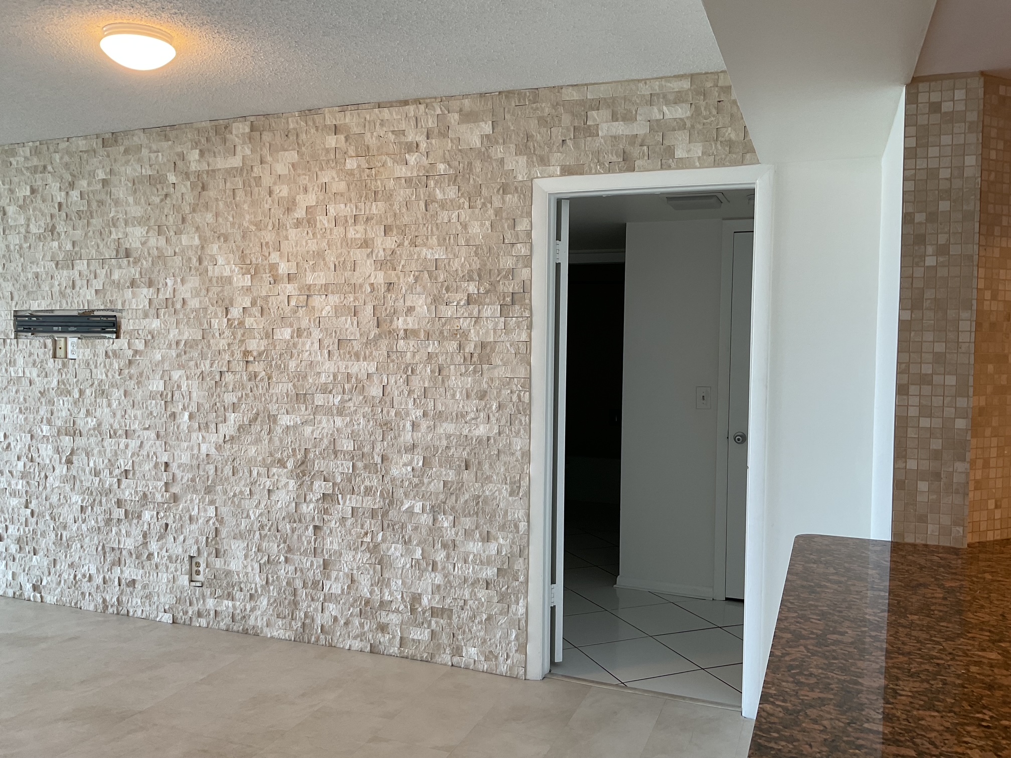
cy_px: 379
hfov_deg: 61.7
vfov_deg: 48.2
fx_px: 847
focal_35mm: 29
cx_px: 506
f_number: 1.8
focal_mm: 3
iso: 40
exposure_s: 1/60
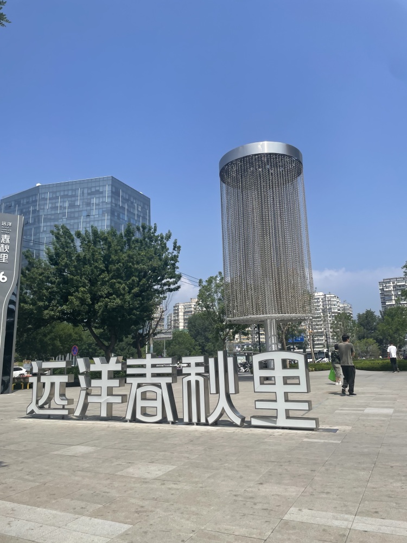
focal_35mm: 26
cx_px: 204
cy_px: 272
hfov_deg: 53.1
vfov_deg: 67.3
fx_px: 408
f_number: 1.6
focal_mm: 4.2
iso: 32
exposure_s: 1/3861
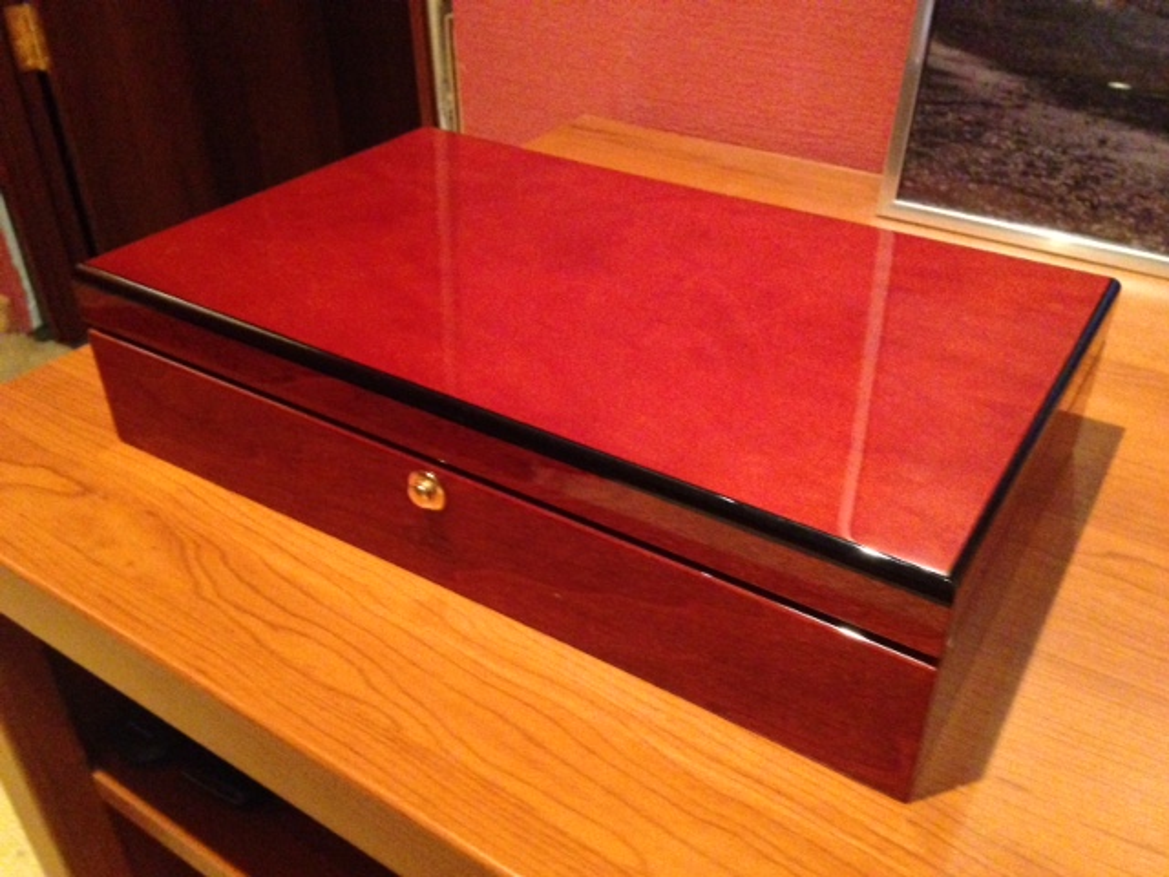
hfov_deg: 55.4
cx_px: 584
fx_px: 1114
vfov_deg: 42.9
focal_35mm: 33
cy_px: 438
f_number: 2.4
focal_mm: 4.12
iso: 800
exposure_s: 1/15
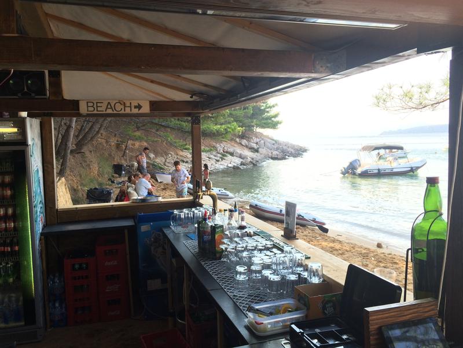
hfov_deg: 61.7
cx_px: 232
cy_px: 174
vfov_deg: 48.2
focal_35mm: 29
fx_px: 388
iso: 32
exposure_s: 1/345
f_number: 2.2
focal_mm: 4.15
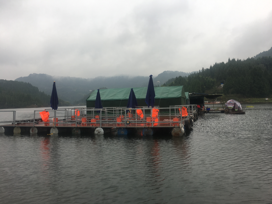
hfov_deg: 61.7
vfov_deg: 48.2
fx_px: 228
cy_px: 102
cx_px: 136
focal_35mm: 29
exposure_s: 1/119
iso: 25
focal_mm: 4.15
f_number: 2.2
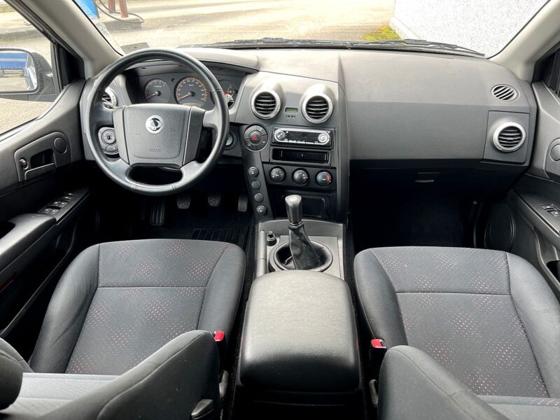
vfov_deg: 53.1
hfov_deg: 67.3
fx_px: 421
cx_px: 280
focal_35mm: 26
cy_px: 210
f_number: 1.5
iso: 125
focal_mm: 5.7
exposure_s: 1/121
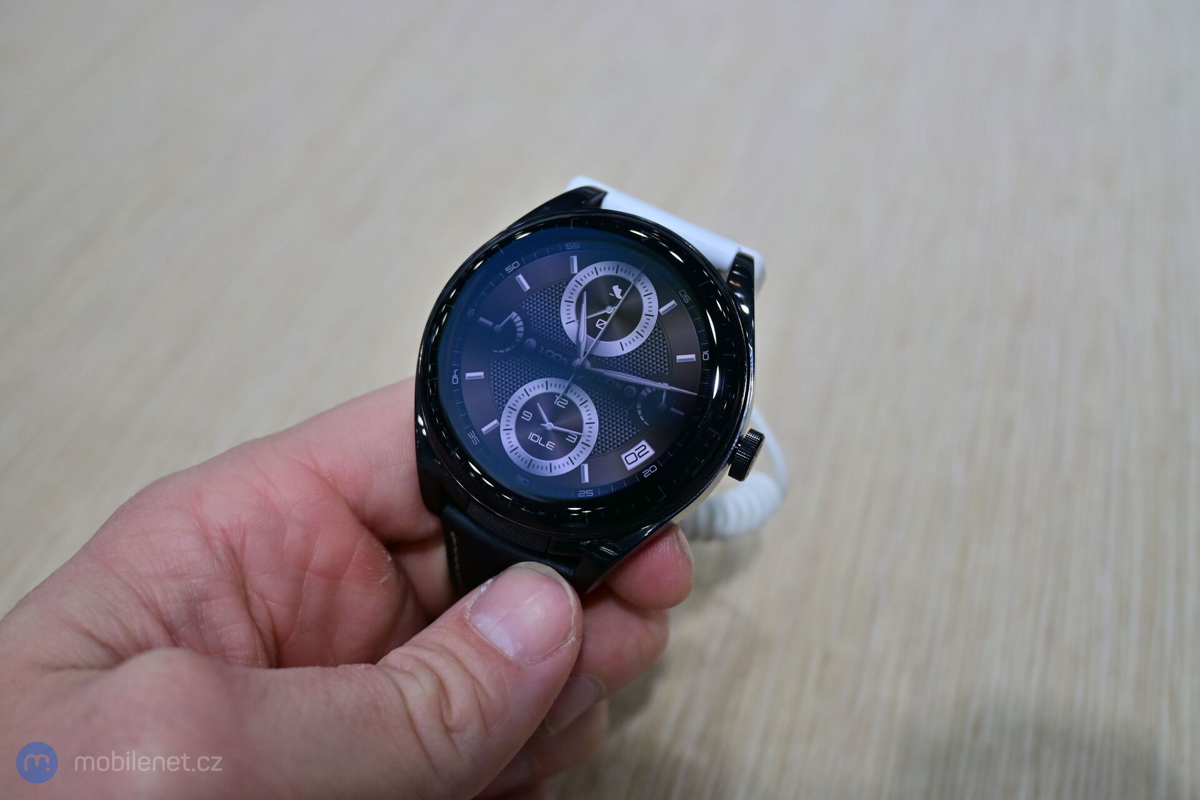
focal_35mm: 38
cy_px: 400
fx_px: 1250
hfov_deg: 51.3
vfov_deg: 35.5
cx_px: 600
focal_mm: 25
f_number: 4.2
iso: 250
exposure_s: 1/400
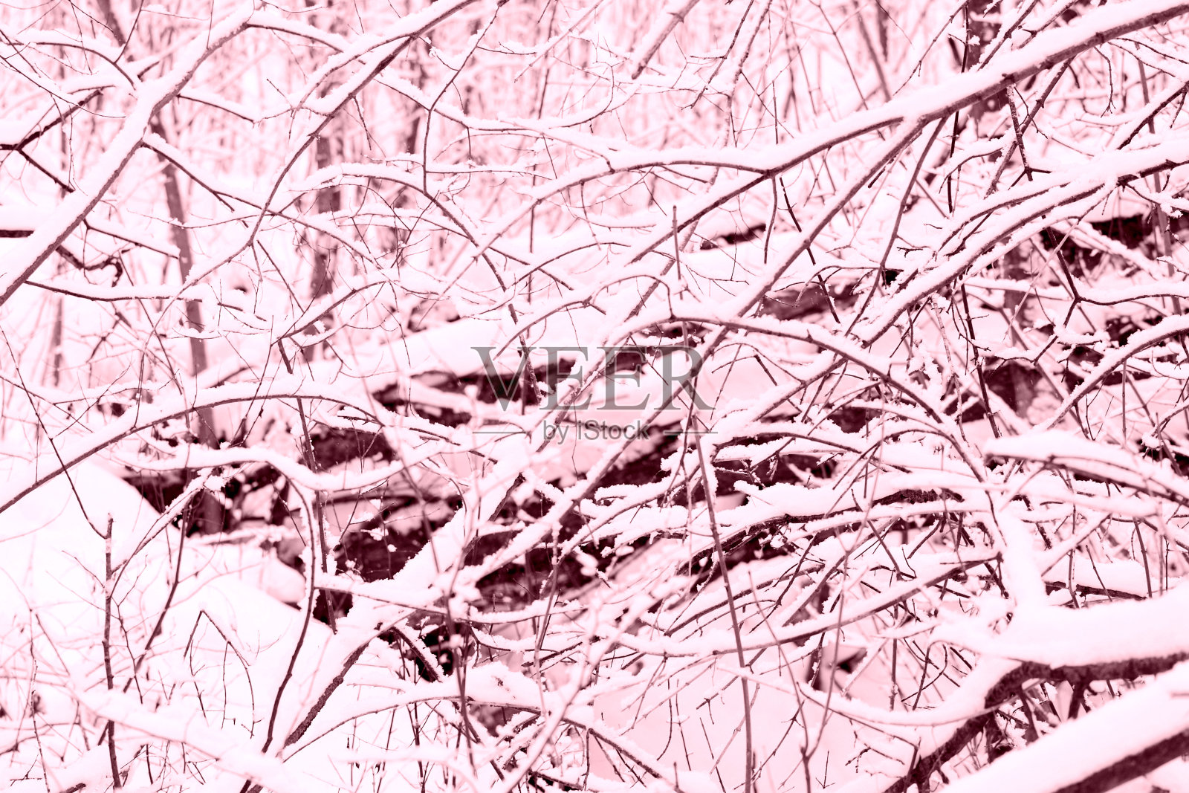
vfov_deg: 13.0
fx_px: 3468
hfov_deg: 19.5
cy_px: 396
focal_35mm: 105
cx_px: 594
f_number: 5.6
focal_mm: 105
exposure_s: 1/100
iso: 100
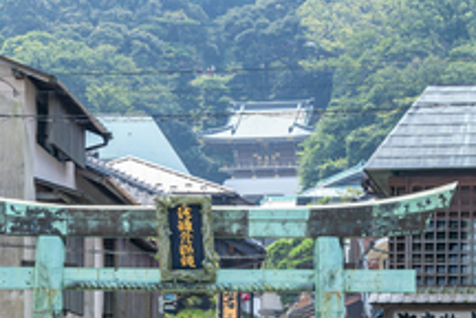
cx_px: 229
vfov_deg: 8.0
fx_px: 2248
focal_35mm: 170
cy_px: 401
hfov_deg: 12.1
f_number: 8
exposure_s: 1/160
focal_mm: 62
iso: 100
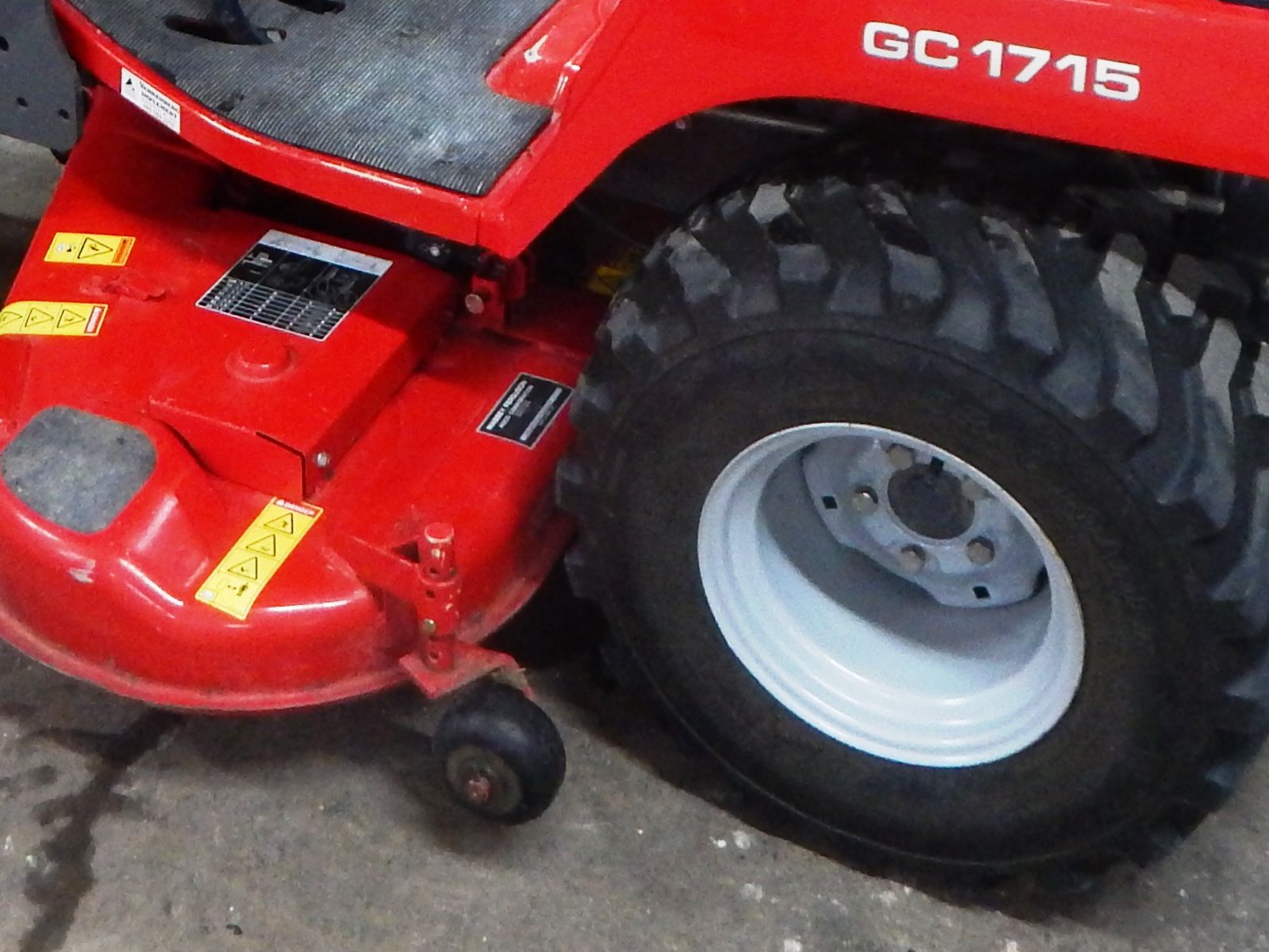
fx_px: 2346
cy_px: -203
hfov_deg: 30.1
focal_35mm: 64
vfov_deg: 21.3
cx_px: 473
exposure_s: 1/15
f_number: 3
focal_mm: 4
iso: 400
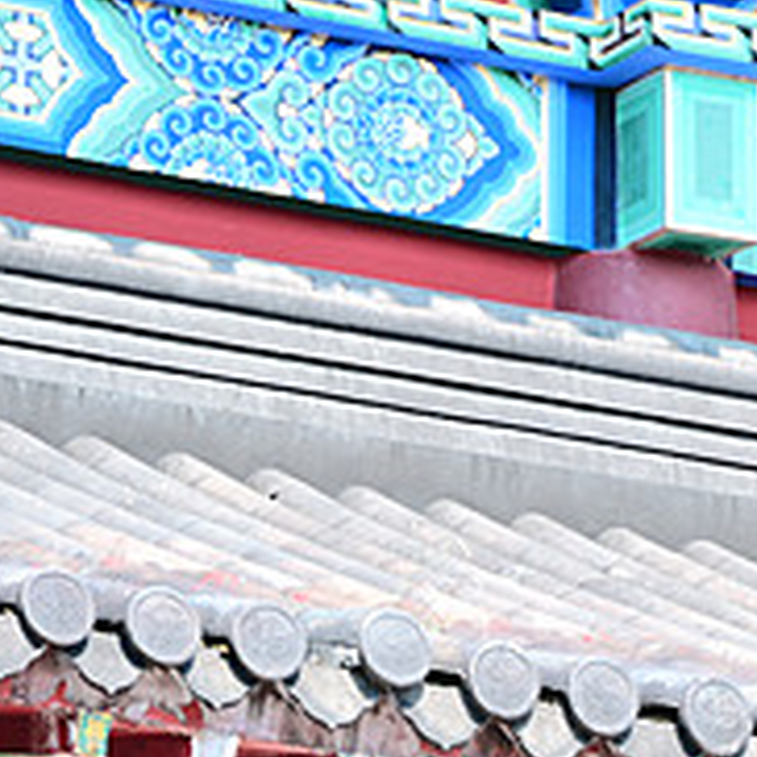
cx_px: 1643
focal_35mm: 466
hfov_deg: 3.7
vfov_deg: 3.8
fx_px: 11529
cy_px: 50
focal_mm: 125
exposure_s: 1/80
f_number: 6.3
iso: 100
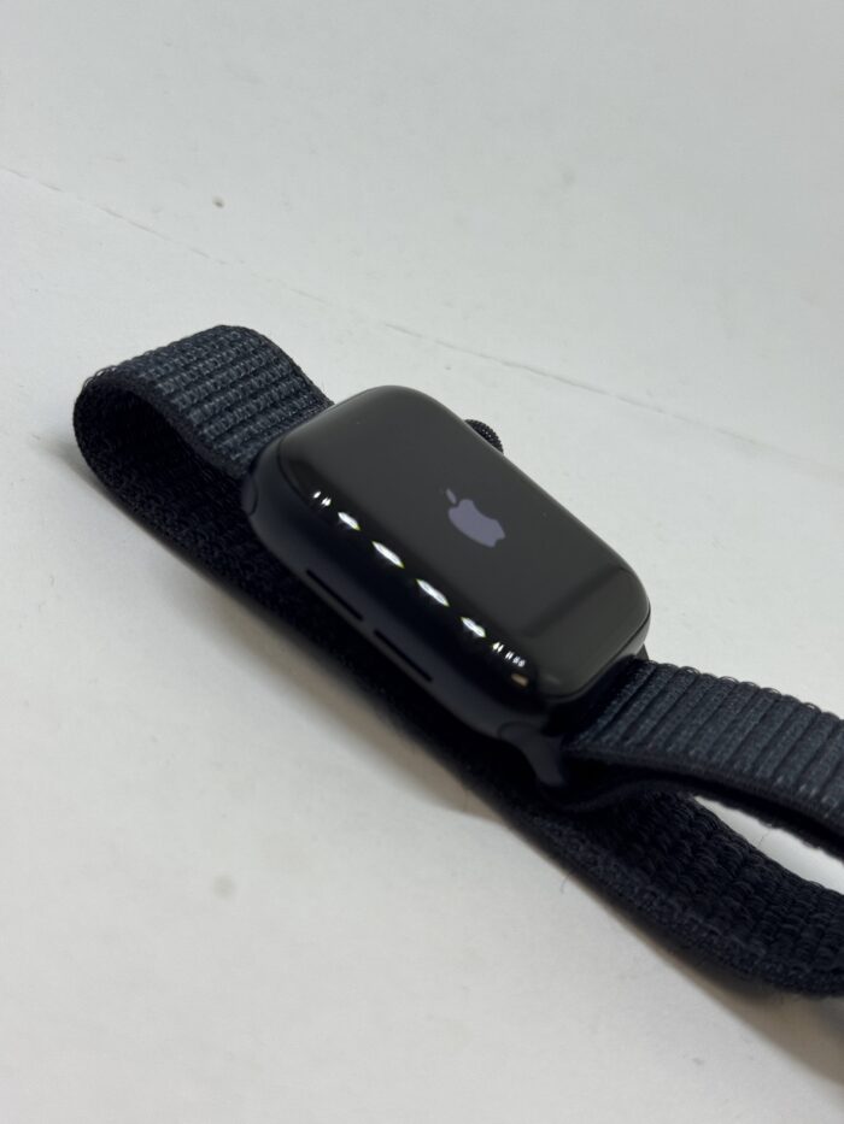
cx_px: 422
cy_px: 562
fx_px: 1560
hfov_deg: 30.3
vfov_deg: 39.7
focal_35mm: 48
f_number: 1.78
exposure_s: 1/170
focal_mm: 6.76
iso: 50
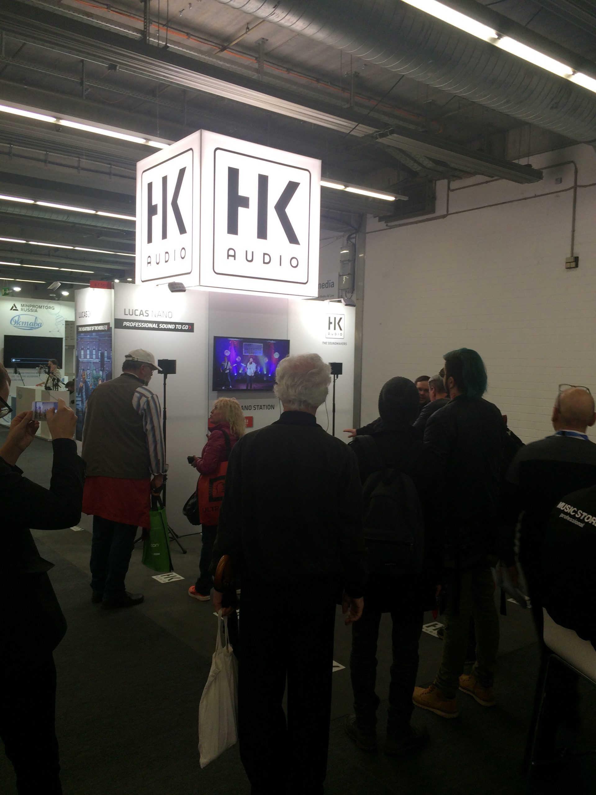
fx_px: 666
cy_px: 398
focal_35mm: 29
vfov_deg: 61.7
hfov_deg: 48.2
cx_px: 298
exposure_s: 1/33
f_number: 2.2
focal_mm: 4.15
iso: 50
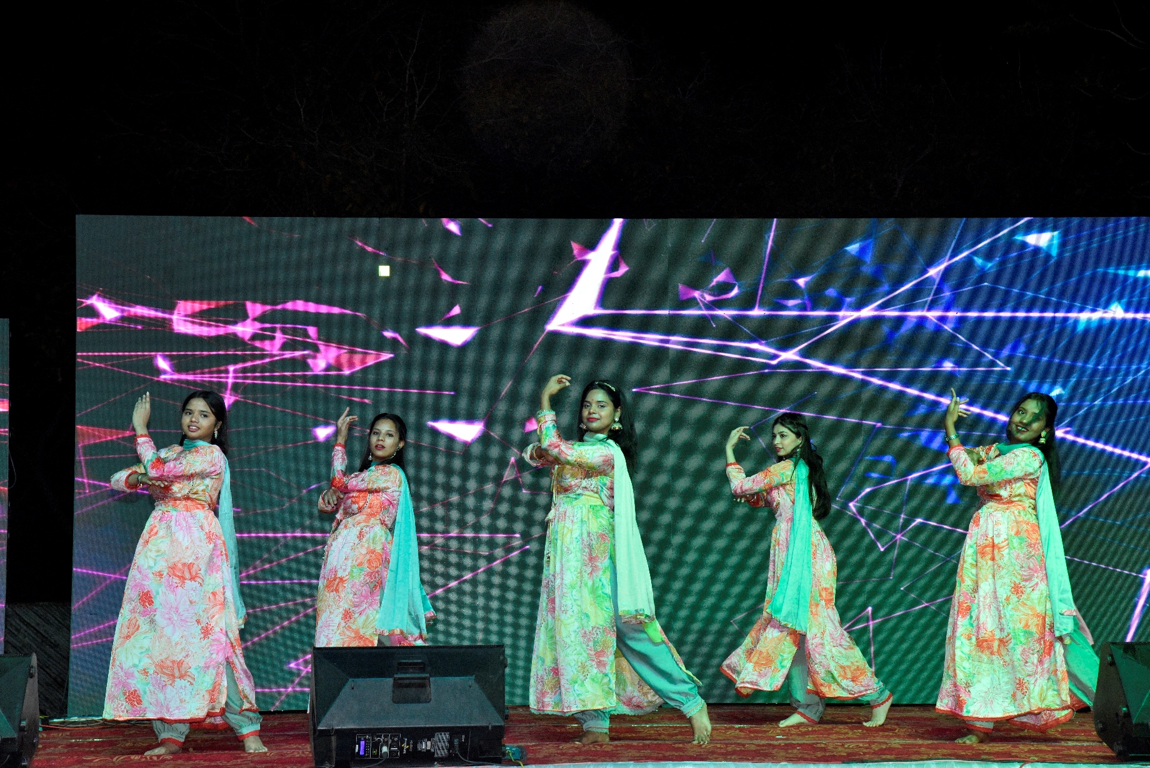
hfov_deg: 27.0
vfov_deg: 18.2
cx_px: 575
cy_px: 384
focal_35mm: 75
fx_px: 2396
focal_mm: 75
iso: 3200
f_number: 6.3
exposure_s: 1/200
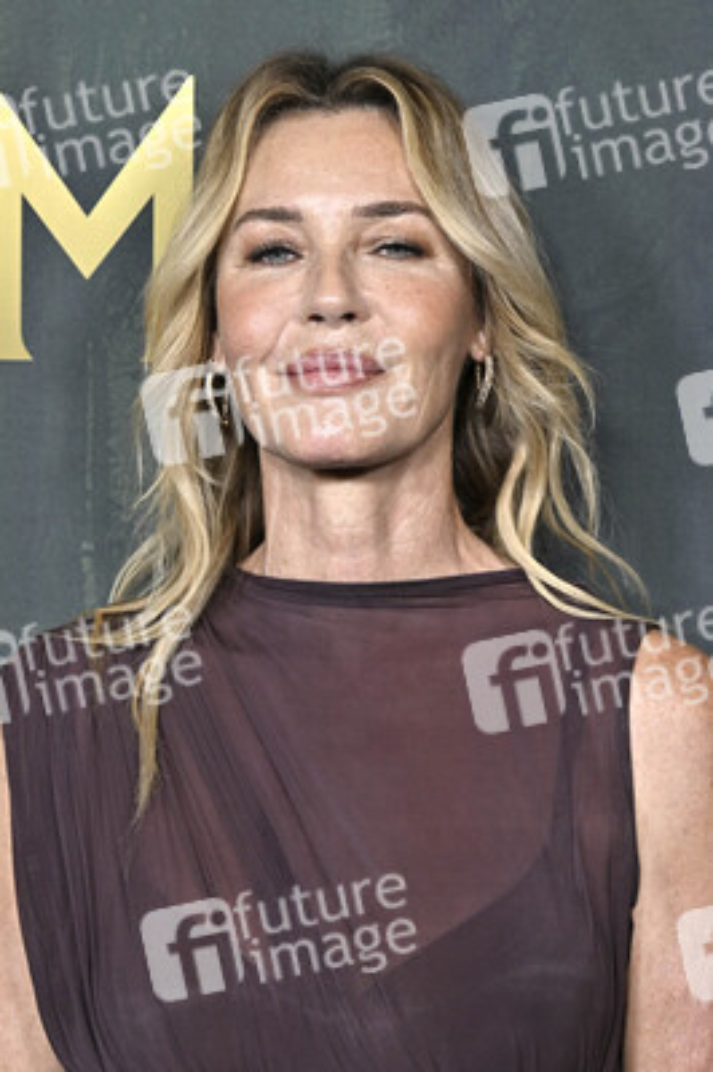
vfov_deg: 18.1
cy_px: 536
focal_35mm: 113
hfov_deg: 12.1
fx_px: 3363
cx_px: 356
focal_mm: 113
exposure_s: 1/320
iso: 1600
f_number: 6.3
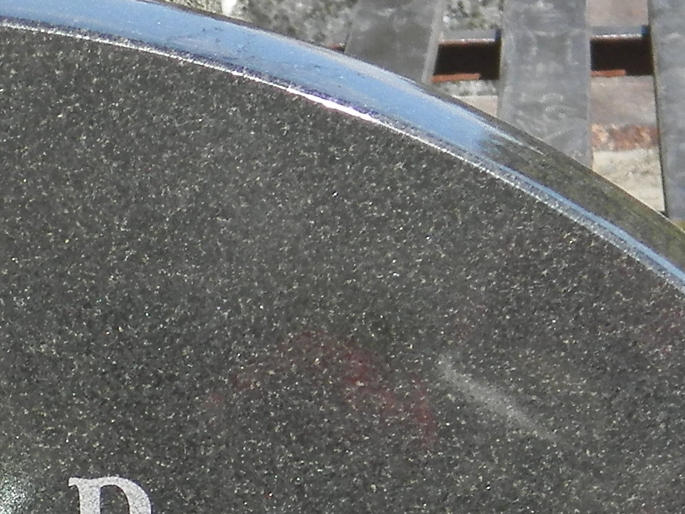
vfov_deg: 3.8
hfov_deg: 5.1
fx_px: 7599
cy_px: 976
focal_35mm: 384
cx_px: -70
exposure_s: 1/320
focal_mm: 14.6
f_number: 4.2
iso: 80
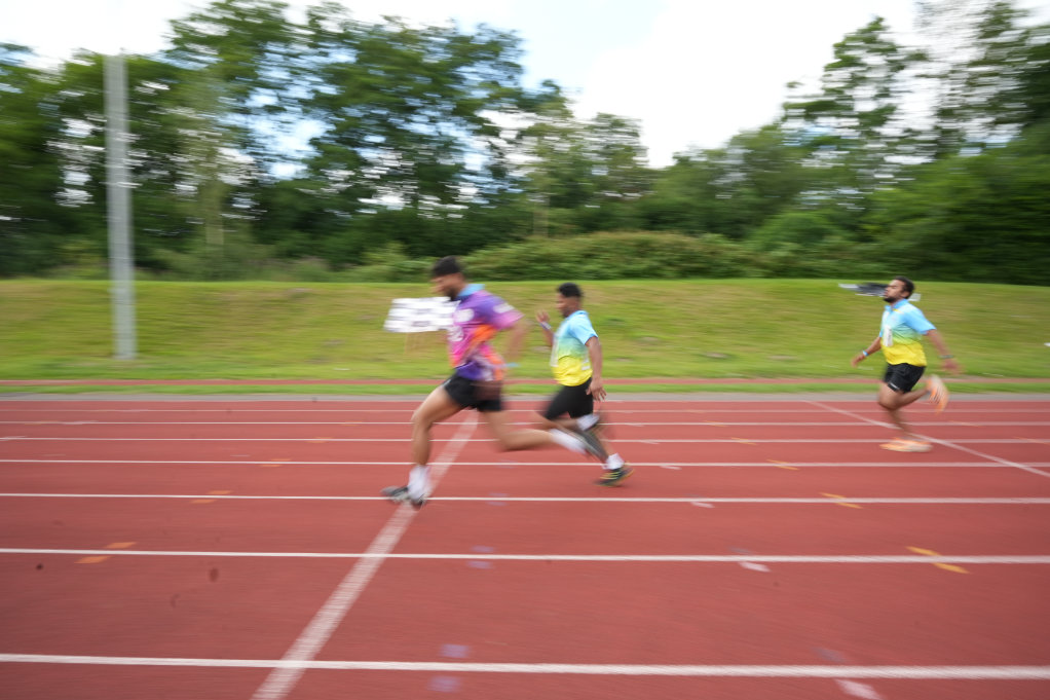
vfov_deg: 53.1
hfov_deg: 73.8
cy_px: 350
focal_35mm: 24
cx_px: 525
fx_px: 700
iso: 250
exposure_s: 1/40
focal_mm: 24
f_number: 16
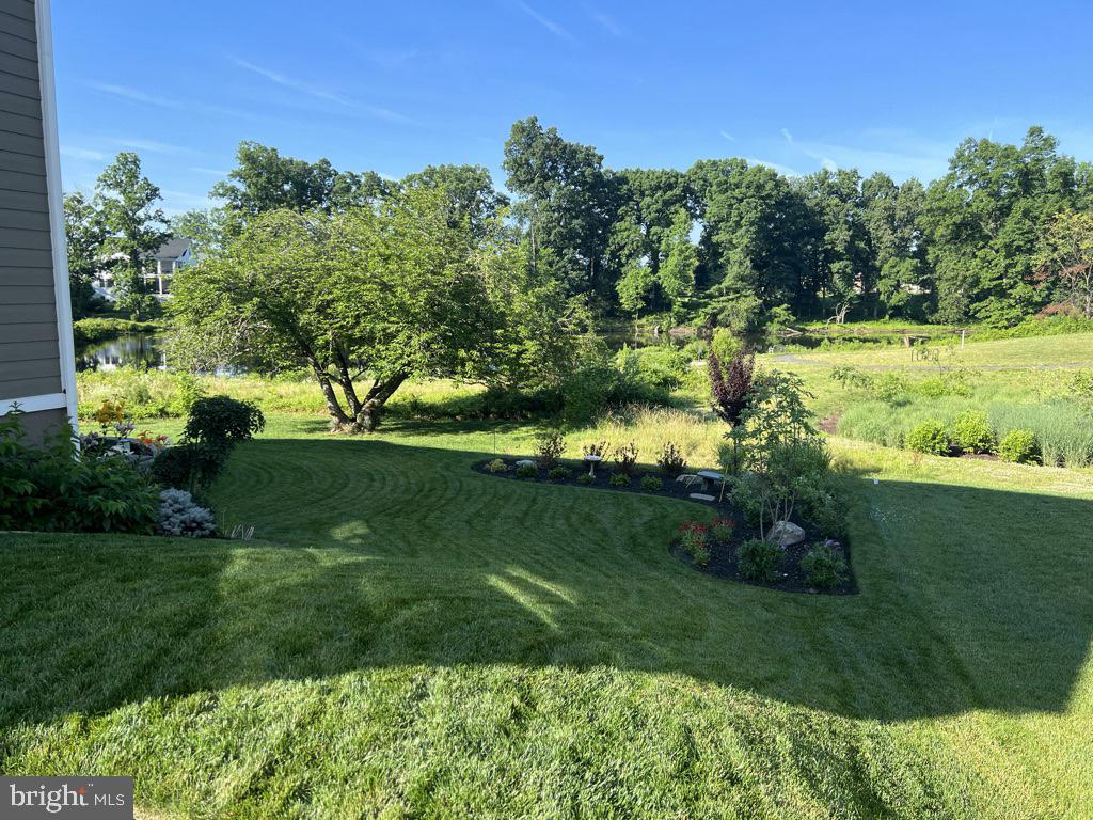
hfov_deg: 67.3
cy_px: 410
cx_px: 546
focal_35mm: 26
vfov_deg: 53.1
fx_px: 821
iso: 50
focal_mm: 5.7
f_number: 1.5
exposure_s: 1/1597
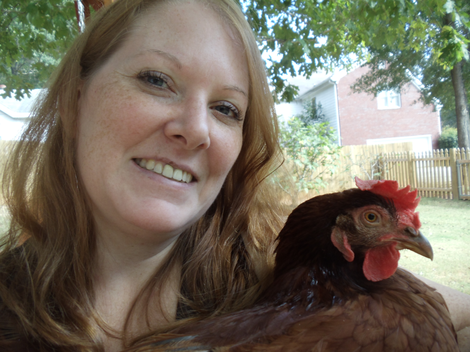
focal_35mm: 44
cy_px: 176
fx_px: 597
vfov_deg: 32.9
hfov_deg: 42.9
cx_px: 235
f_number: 3.5
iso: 100
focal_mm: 6
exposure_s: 1/100
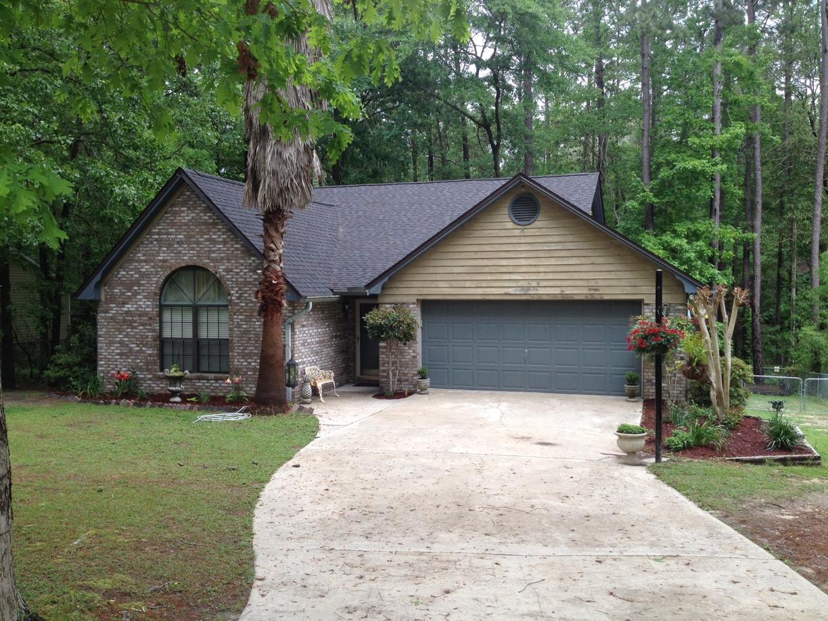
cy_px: 310
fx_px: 837
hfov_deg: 52.6
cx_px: 414
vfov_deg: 40.7
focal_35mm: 35
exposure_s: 1/361
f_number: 2.4
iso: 50
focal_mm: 4.28
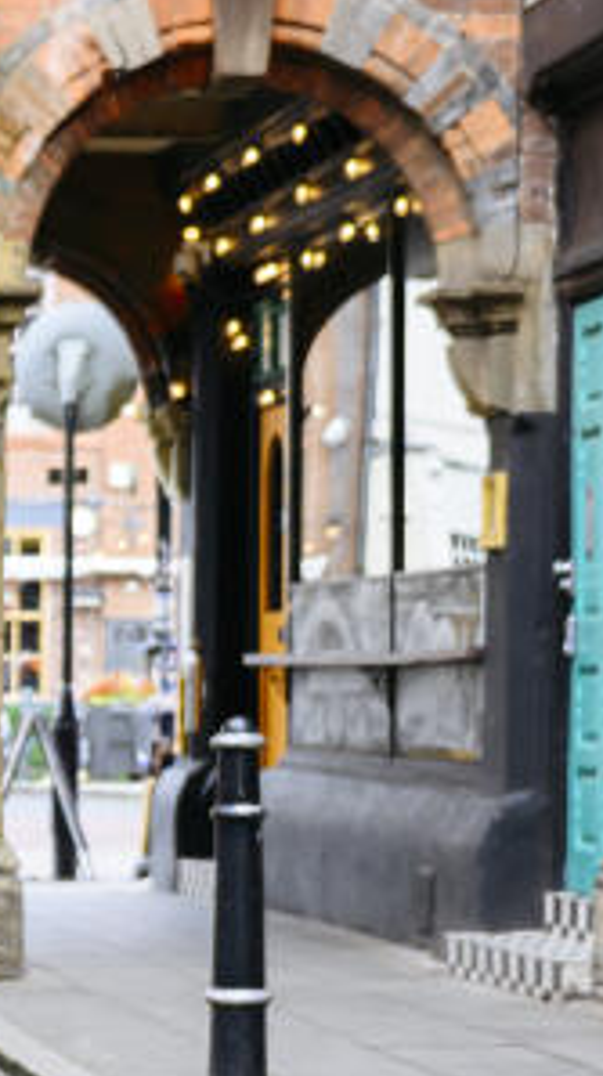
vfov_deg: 15.5
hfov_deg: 8.4
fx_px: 3934
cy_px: 717
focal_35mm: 138
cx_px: -531
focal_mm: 28
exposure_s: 1/640
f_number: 2.8
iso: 250
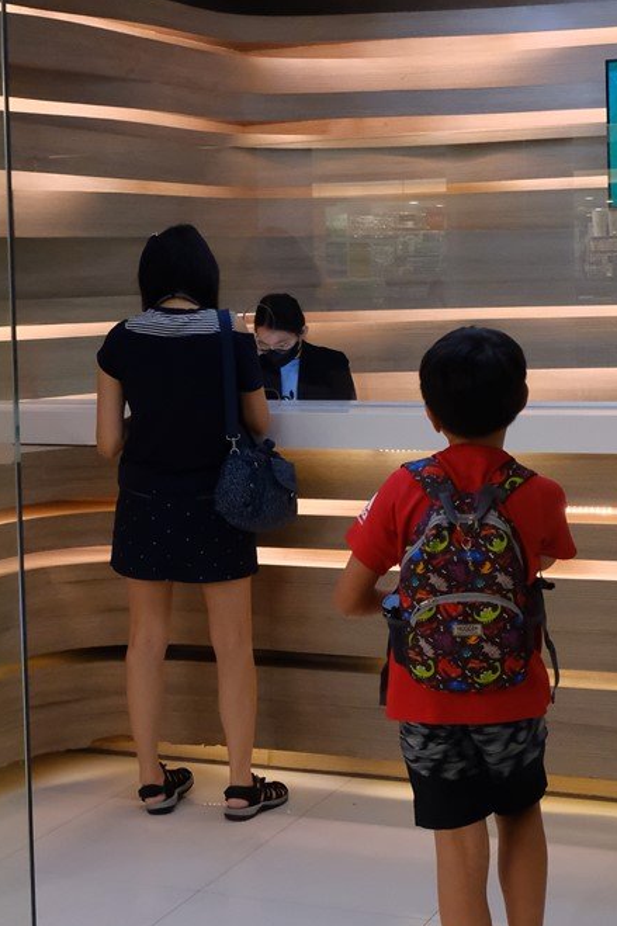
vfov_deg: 30.3
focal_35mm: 66
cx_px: 381
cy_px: 306
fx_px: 1698
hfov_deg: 20.6
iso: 3200
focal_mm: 19.6
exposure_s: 1/125
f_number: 5.6
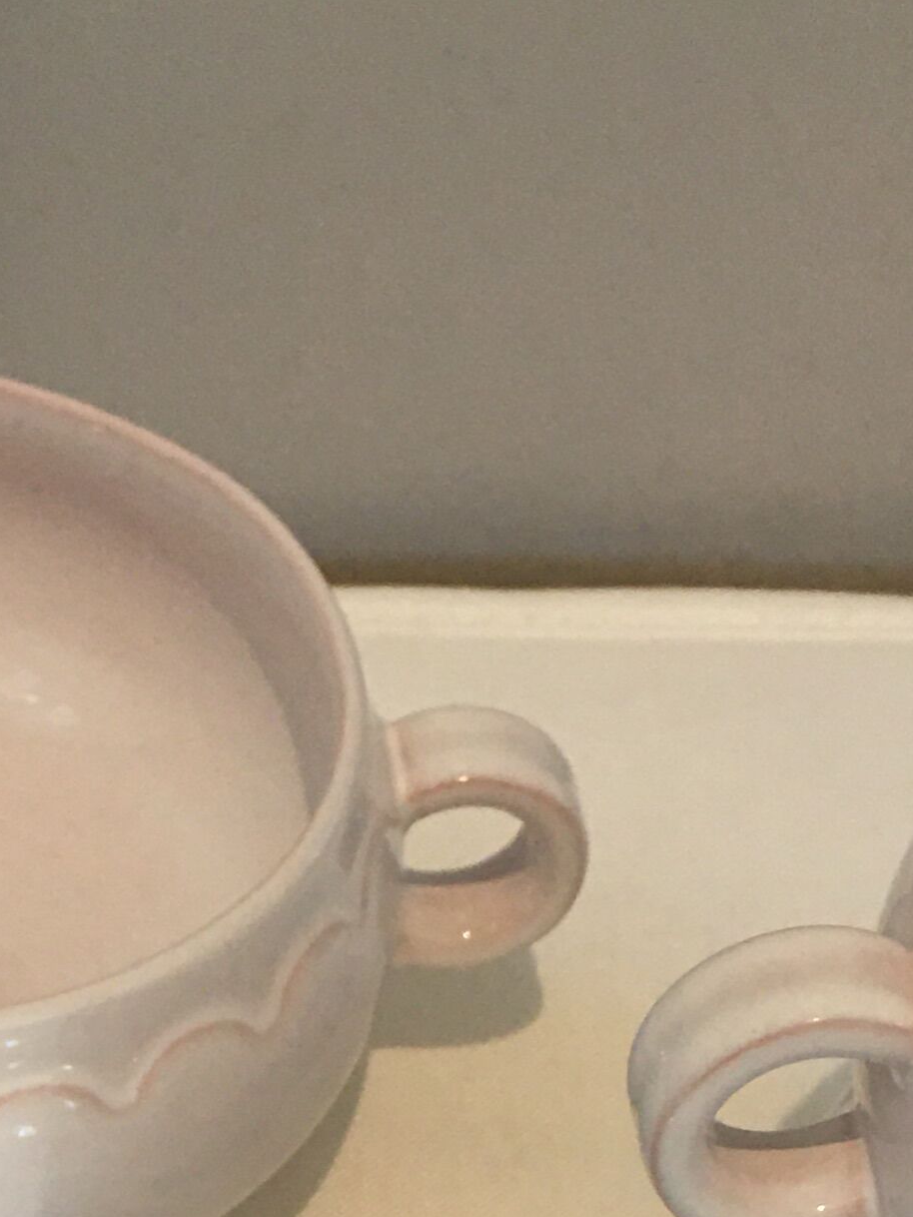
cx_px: 50
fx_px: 3375
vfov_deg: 18.7
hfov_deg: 15.2
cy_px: 1675
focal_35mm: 96
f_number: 2.2
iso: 64
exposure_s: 1/17
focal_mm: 4.15
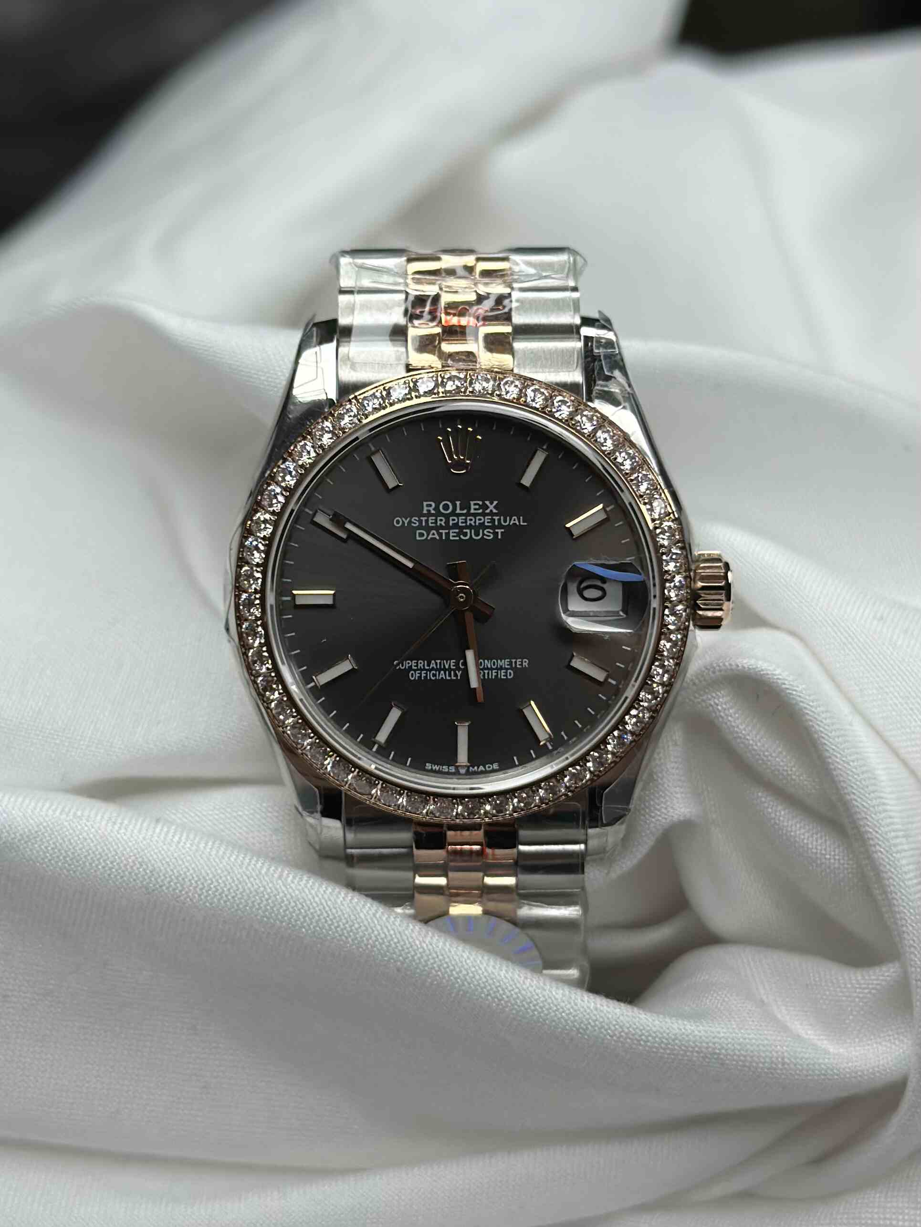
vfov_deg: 39.7
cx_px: 460
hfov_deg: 30.3
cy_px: 614
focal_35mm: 48
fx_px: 1703
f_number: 1.78
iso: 80
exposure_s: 1/1085
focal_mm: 6.86
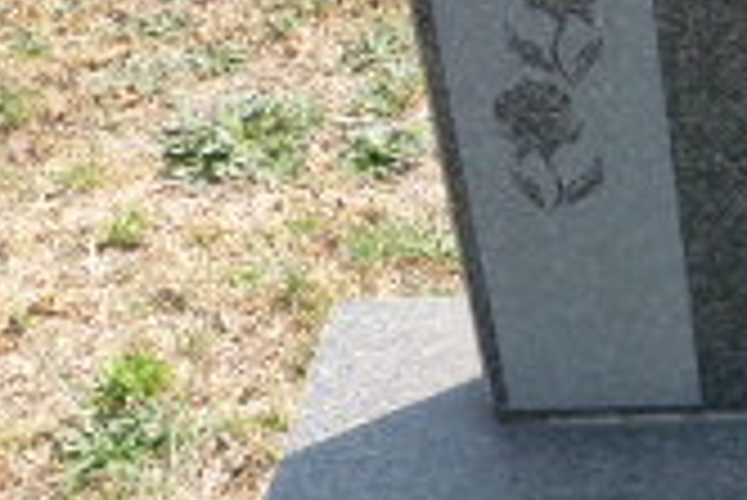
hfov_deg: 19.4
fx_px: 1994
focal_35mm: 96
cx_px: 1004
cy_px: 257
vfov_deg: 14.3
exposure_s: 1/320
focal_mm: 4.3
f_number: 4
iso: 100
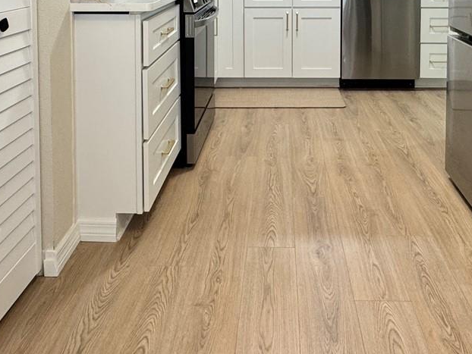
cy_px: -27
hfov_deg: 51.2
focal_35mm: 36
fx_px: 491
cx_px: 271
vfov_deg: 34.7
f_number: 2.2
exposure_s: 1/120
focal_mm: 2.22
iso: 250
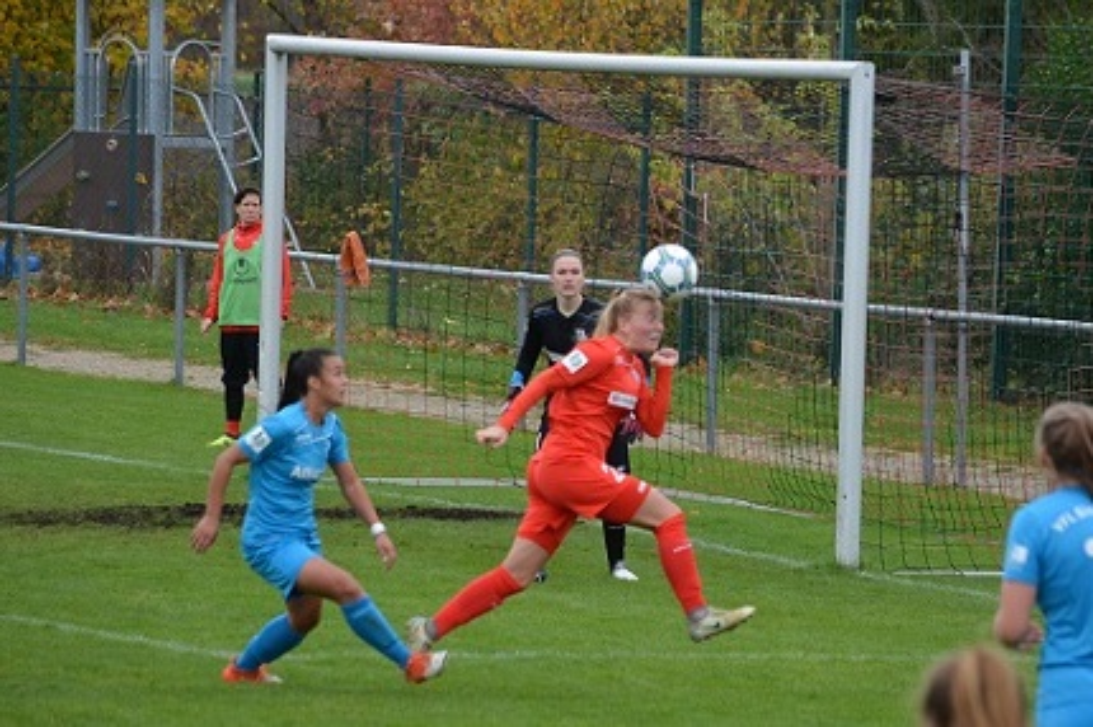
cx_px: 546
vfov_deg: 5.9
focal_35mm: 232
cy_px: 364
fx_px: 7053
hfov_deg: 8.9
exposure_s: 1/800
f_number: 5
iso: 800
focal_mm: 155
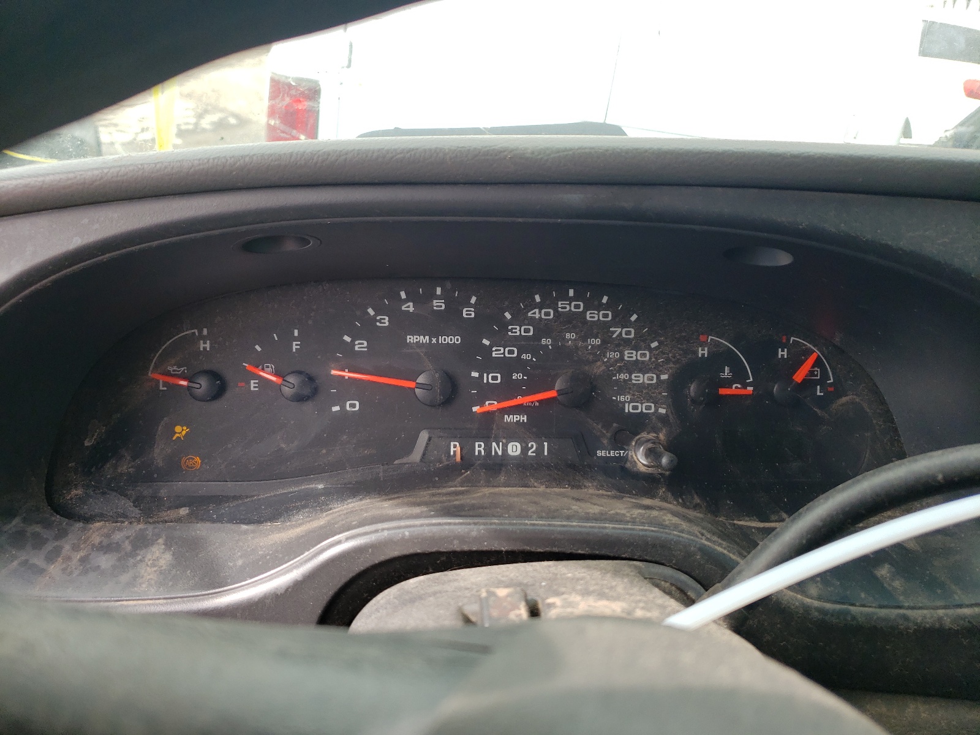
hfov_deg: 67.3
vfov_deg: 53.1
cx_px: 490
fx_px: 736
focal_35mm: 26
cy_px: 368
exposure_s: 1/345
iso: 50
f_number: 1.5
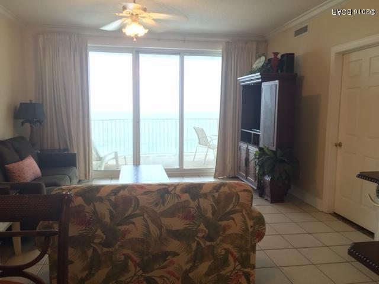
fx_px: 318
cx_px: 190
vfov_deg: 48.2
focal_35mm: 29
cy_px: 142
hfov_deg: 61.7
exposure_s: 1/30
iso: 64
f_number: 2.2
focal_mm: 4.15
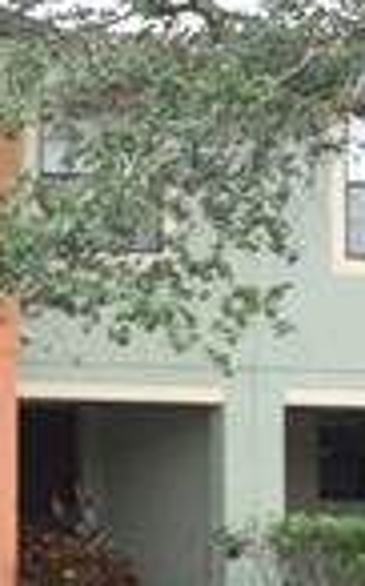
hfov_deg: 8.4
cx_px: -979
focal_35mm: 107
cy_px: 381
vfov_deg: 19.4
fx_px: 1706
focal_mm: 10
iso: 800
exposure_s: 1/750
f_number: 3.5
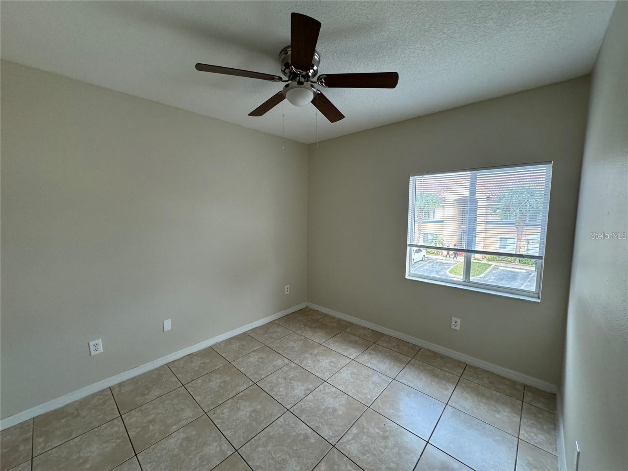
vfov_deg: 85.7
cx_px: 314
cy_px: 236
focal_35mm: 14
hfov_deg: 102.1
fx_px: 254
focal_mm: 2.22
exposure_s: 1/120
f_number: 2.2
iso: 320
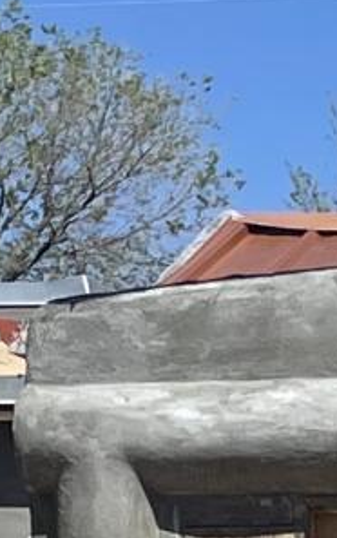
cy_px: 868
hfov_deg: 4.6
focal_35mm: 278
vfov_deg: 7.4
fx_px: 4079
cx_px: 949
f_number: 1.6
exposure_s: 1/5556
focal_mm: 4.2
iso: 32
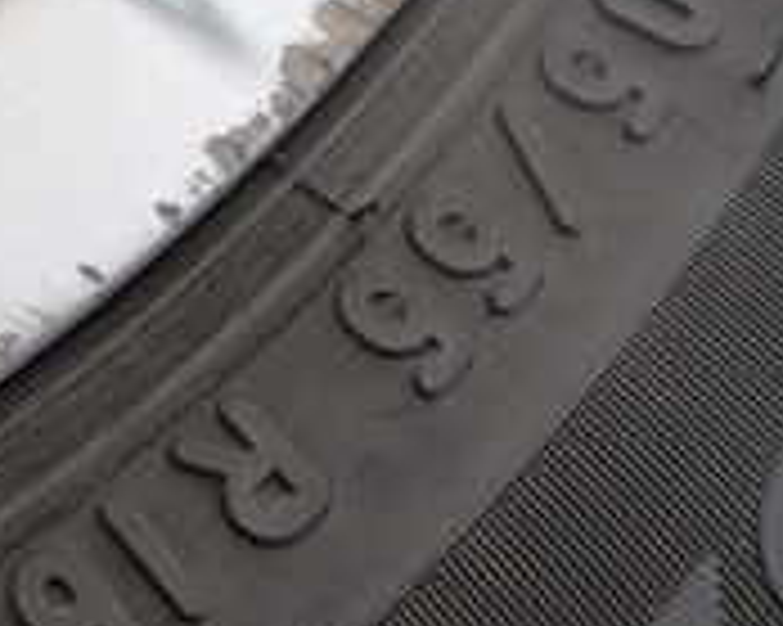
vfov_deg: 17.0
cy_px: -239
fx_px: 1946
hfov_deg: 21.0
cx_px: -194
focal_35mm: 84
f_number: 5.6
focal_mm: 4.5
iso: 100
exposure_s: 1/80
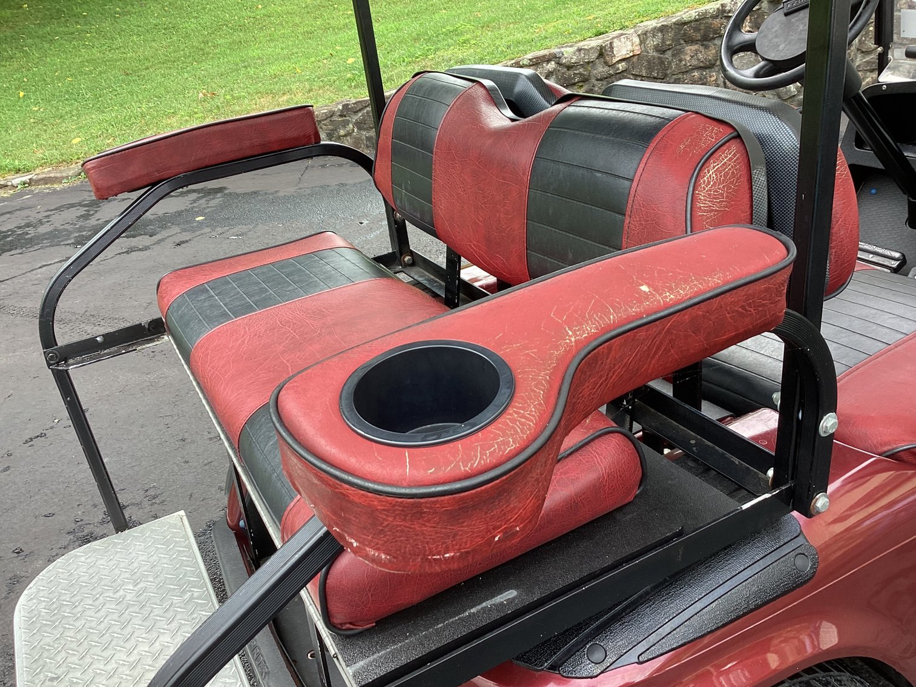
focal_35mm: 31
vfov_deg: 45.4
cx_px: 458
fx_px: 820
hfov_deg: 58.3
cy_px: 344
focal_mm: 3.3
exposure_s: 1/120
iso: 32
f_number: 2.4
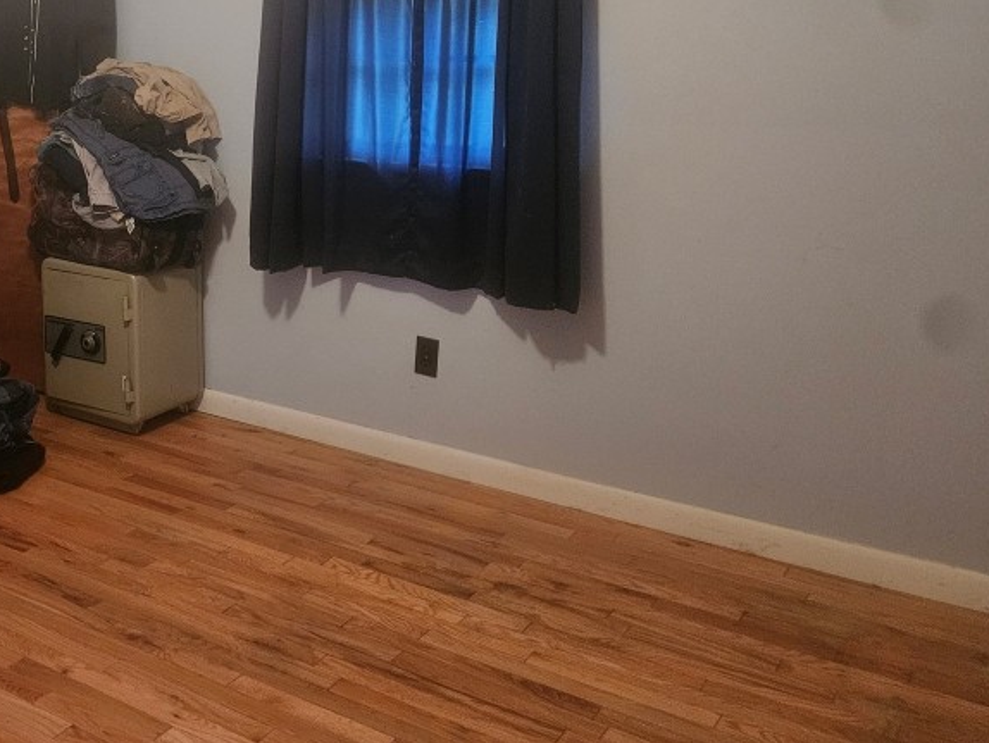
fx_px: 1172
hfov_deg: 42.8
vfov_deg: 34.5
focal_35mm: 41
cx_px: 141
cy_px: 191
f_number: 1.8
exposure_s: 1/60
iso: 800
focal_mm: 5.4
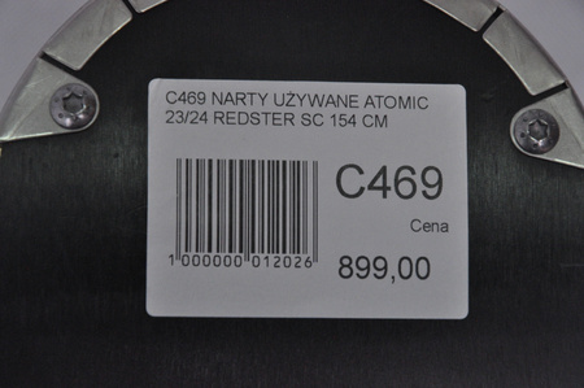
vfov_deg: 8.7
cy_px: 194
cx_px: 292
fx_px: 2552
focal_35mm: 158
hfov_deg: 13.1
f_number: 9.5
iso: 3200
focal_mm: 105
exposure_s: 1/125
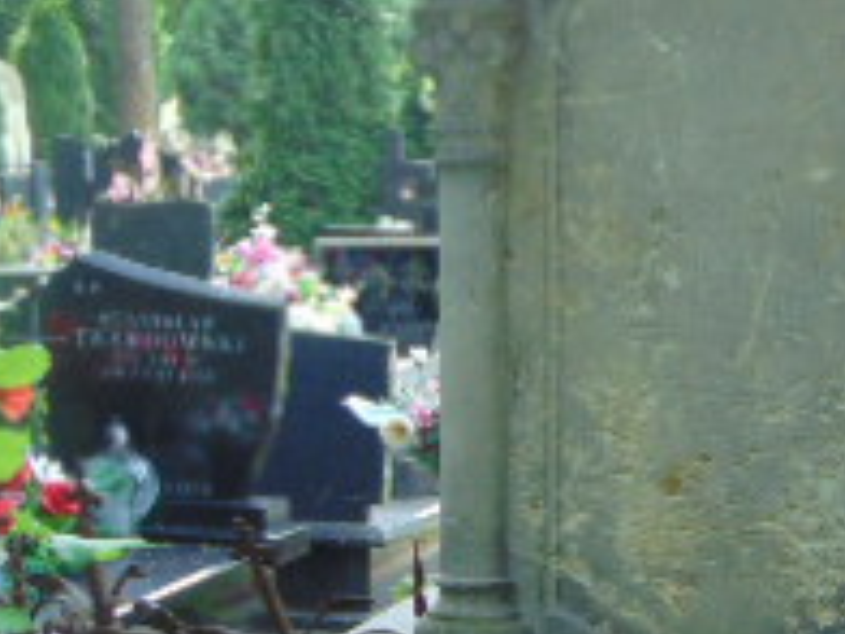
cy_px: 582
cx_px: 819
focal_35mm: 114
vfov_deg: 12.9
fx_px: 2783
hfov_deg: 16.9
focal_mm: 6.3
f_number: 3.2
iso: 100
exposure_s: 1/80
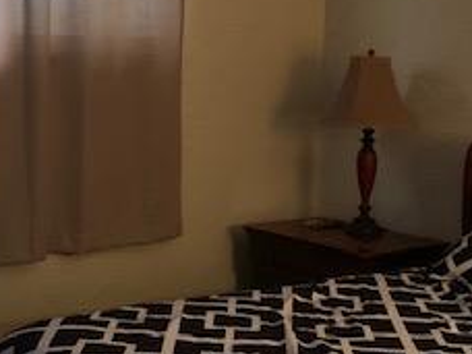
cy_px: 168
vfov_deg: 20.2
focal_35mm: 73
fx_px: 995
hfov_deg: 26.5
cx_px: 143
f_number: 1.8
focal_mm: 4.25
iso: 640
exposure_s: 1/20
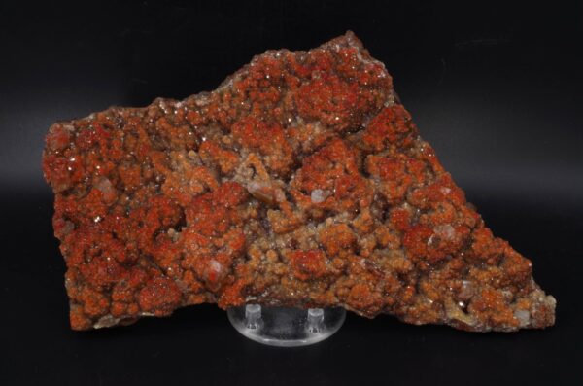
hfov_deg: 40.4
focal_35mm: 49
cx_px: 292
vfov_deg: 27.4
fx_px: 792
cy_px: 193
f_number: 5
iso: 100
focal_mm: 32.5
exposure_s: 1/1.25
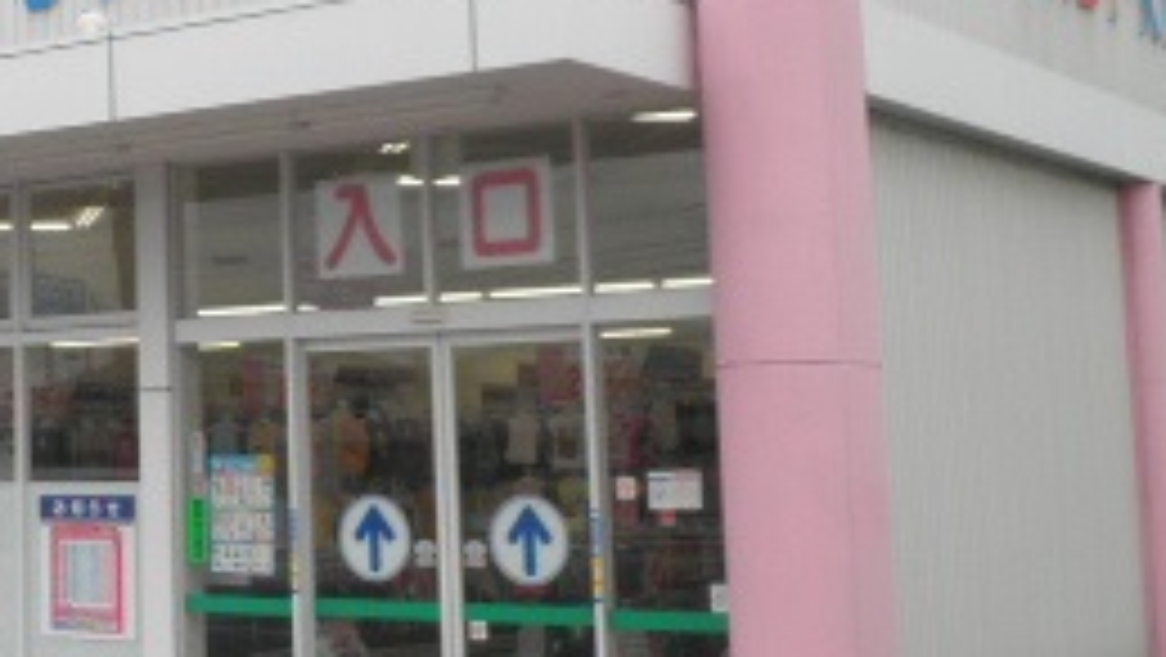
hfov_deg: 28.9
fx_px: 2165
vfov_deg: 17.1
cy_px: 117
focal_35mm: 70
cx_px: 99
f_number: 7.9
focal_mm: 4.7
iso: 64
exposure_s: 1/60
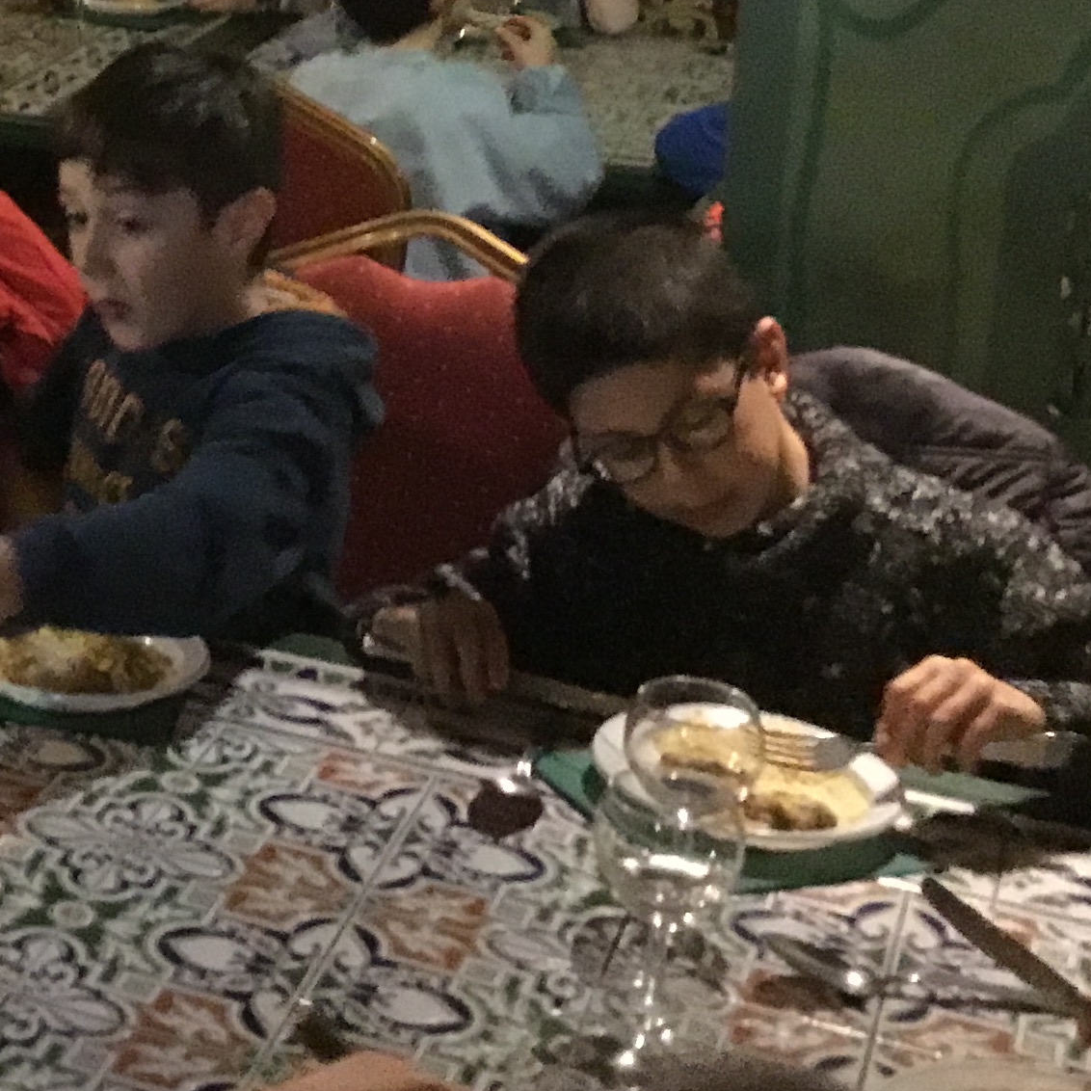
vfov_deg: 21.4
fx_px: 2817
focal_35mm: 79
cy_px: 114
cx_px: -170
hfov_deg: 20.7
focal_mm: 3.3
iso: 800
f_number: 2.4
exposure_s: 1/17
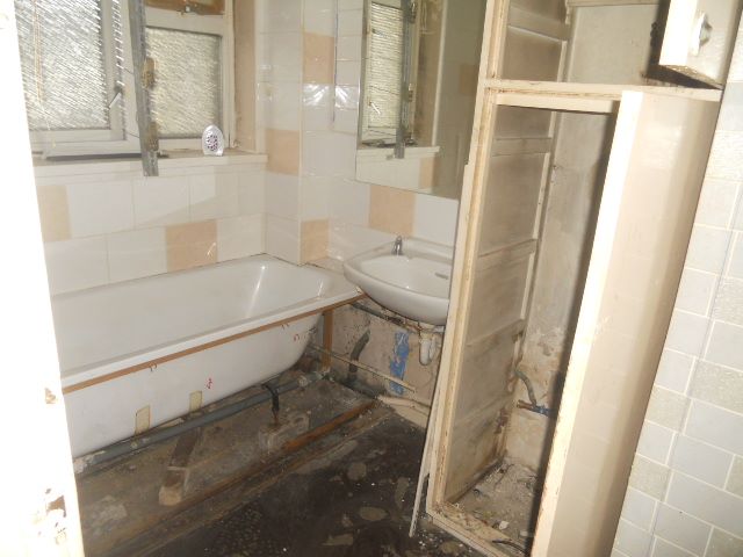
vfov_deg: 51.4
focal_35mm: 27
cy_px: 278
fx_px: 580
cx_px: 372
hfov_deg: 65.3
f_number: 3.2
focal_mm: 4.9
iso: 200
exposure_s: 1/25
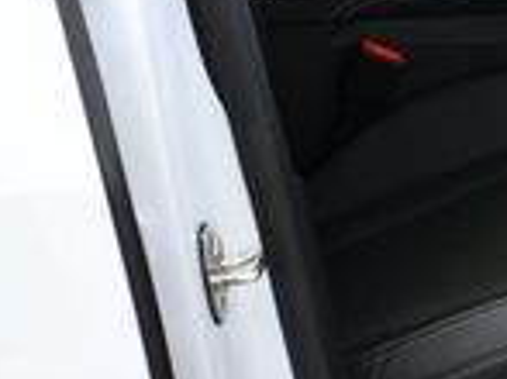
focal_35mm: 151
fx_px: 2210
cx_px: 745
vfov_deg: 9.8
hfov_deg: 12.5
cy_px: 83
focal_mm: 18
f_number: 4.5
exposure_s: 1/250
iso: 400
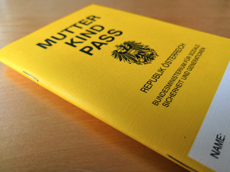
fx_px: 179
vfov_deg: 51.4
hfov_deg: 65.3
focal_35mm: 27
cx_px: 115
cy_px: 86
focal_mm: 3.95
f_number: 1.8
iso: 160
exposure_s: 1/100
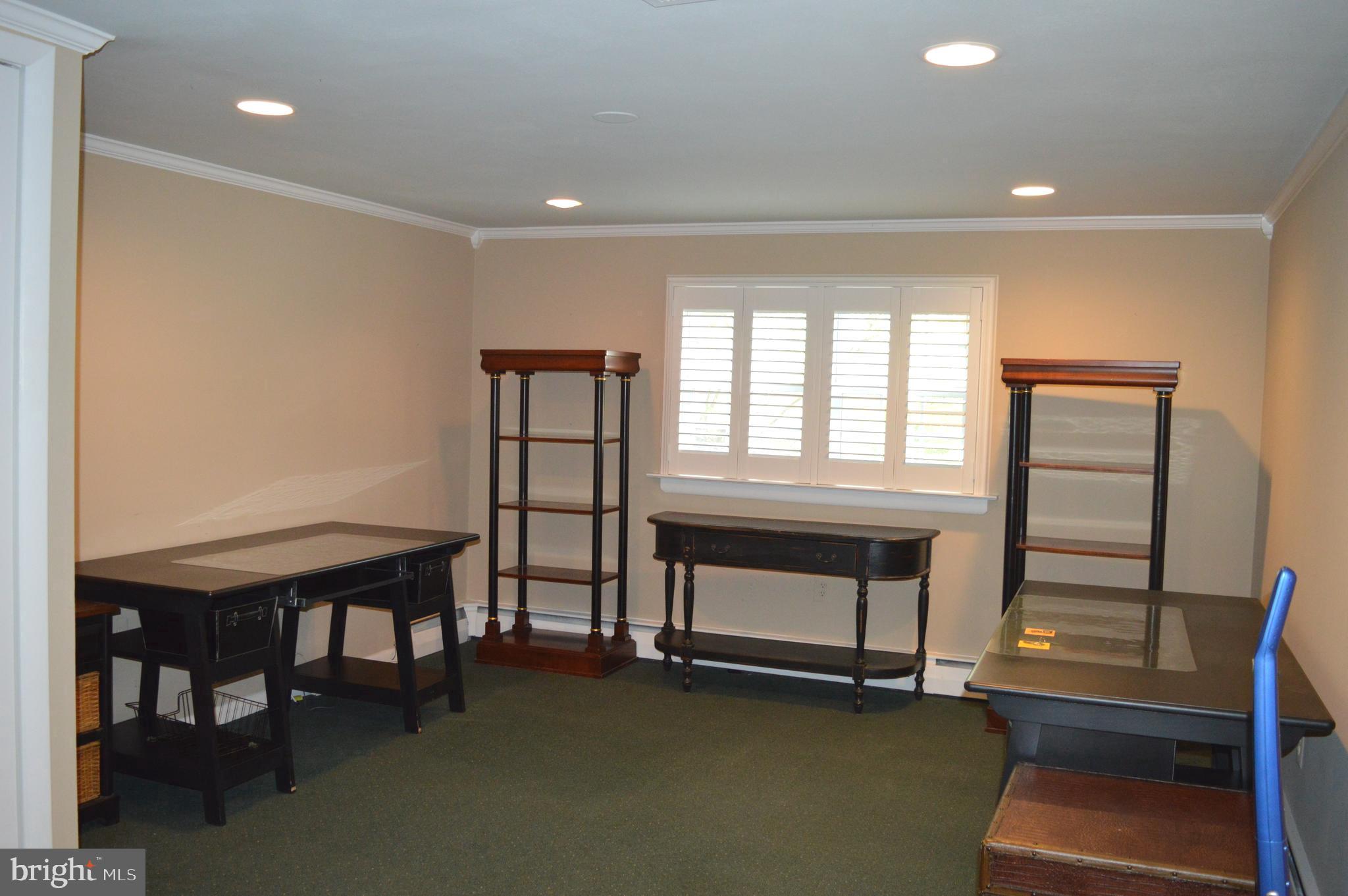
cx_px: 674
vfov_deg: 43.5
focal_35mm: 30
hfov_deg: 62.0
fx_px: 1122
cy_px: 448
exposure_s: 1/60
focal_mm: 20
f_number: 3.8
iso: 1400
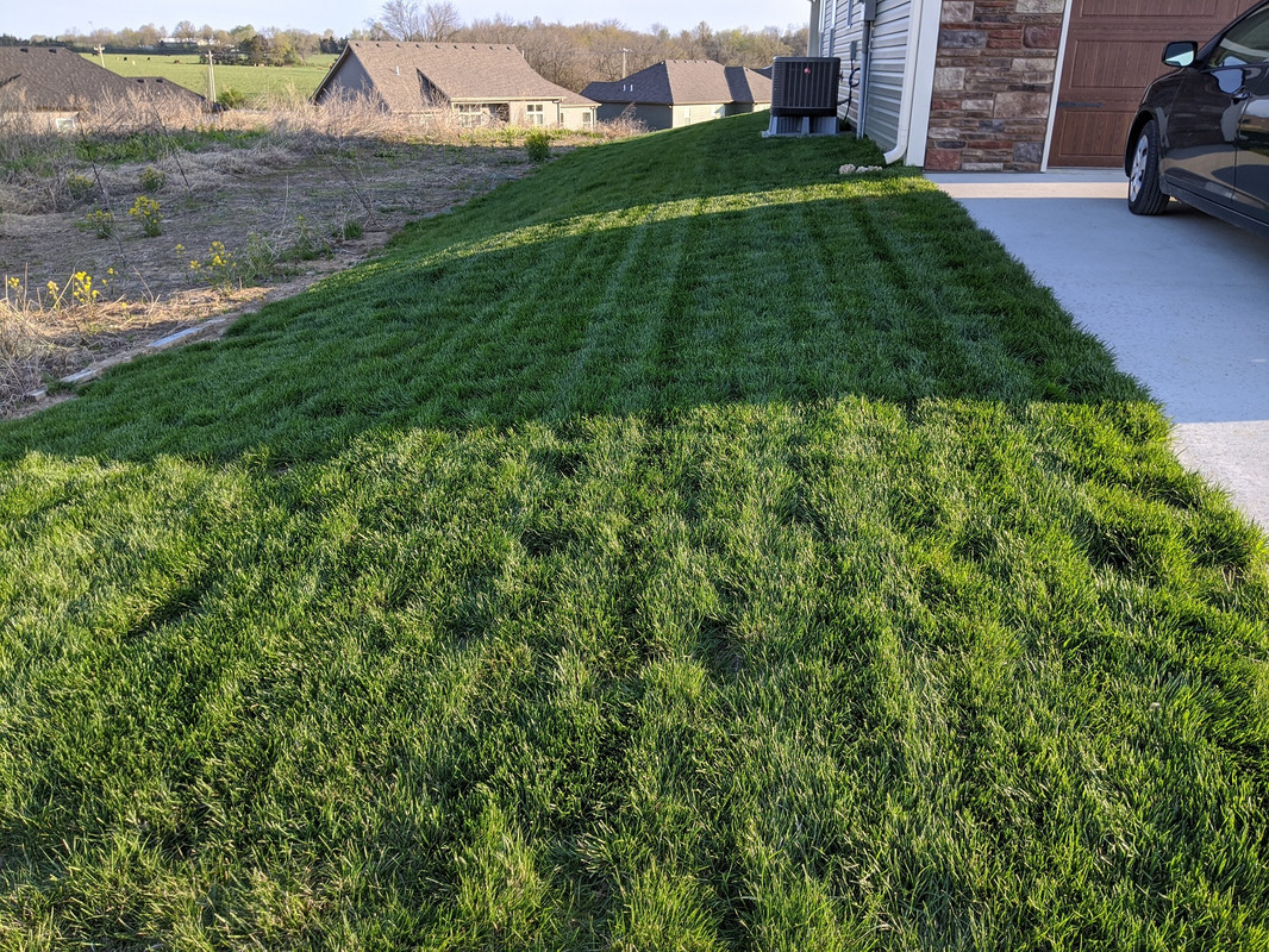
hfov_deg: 65.3
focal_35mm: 27
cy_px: 476
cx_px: 634
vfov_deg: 51.4
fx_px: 990
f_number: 1.8
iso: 56
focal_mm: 4.44
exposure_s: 1/690
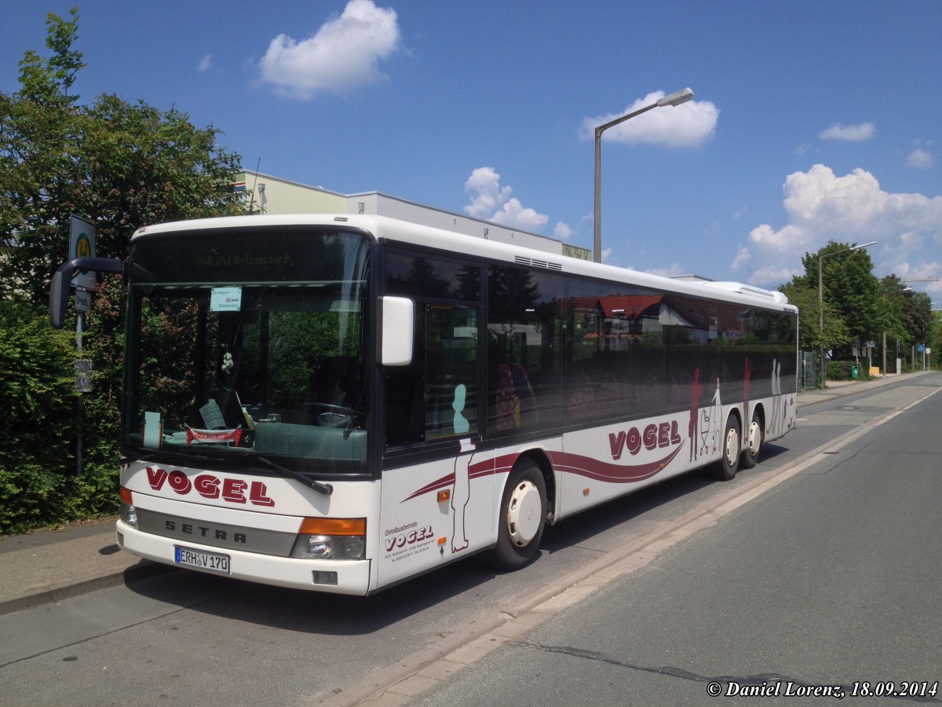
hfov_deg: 52.6
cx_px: 471
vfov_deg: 40.7
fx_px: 952
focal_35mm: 35
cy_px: 354
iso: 50
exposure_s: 1/1842
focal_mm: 4.28
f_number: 2.4
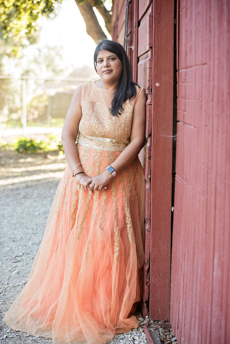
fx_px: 670
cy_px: 172
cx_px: 115
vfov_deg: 28.8
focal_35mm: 70
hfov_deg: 19.5
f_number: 2.8
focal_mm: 70
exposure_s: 1/160
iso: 400
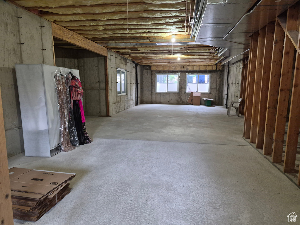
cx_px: 150
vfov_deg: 58.9
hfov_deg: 73.9
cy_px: 112
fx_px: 199
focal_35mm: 23
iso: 640
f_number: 1.8
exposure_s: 1/120
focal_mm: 5.4
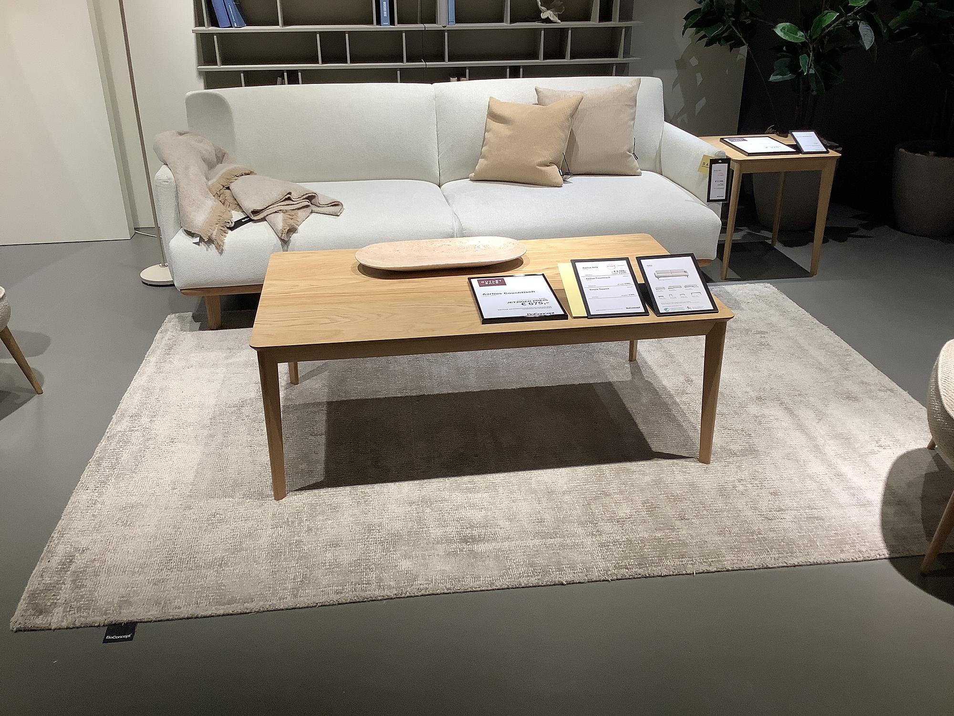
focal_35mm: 31
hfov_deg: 58.4
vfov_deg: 45.4
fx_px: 854
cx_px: 477
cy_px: 358
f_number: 2.4
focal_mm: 3.3
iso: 64
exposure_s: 1/60
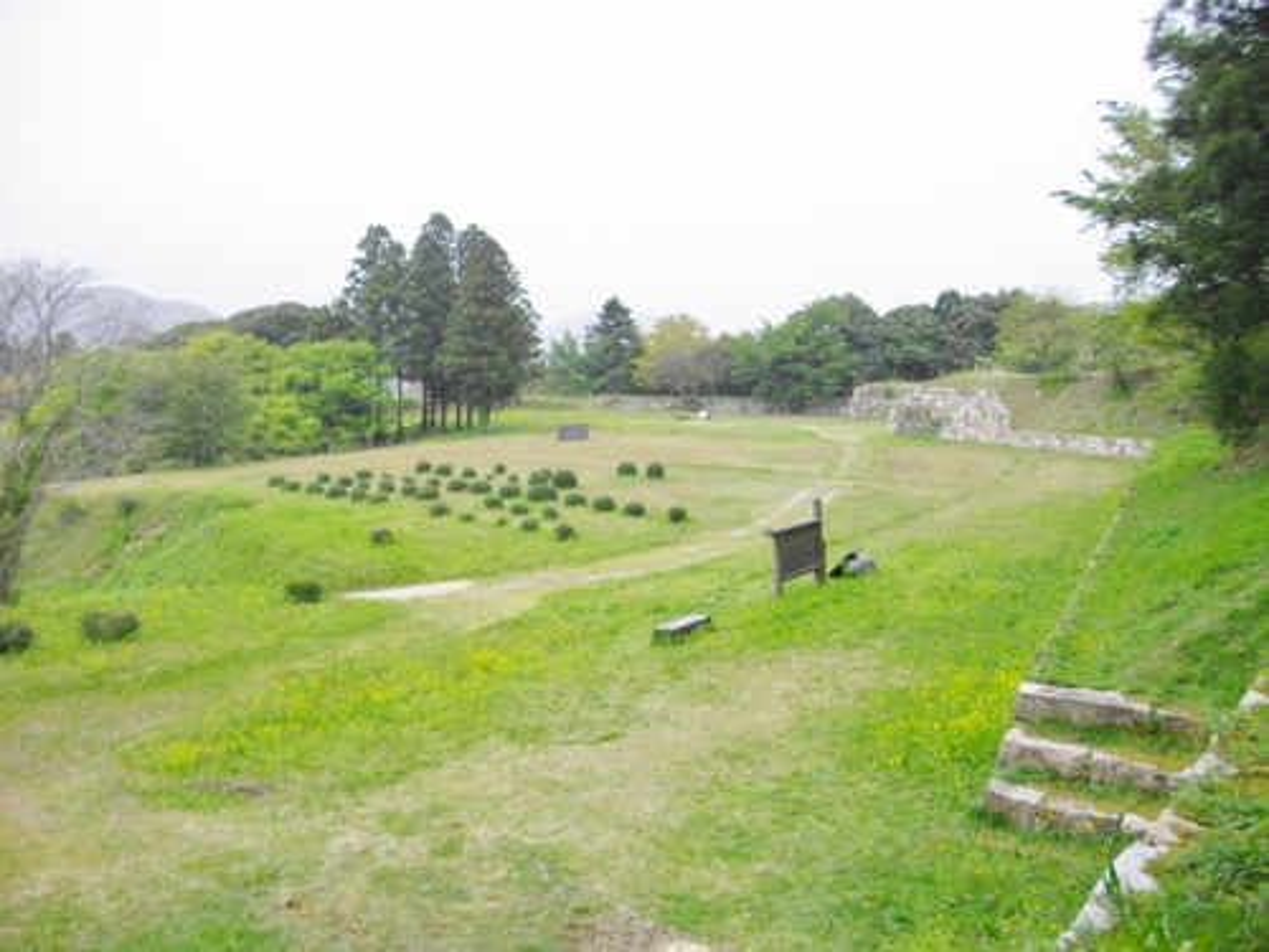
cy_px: 476
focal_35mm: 32
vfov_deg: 44.2
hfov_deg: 56.8
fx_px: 1173
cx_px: 634
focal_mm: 5.7
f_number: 2.9
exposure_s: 1/500
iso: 100
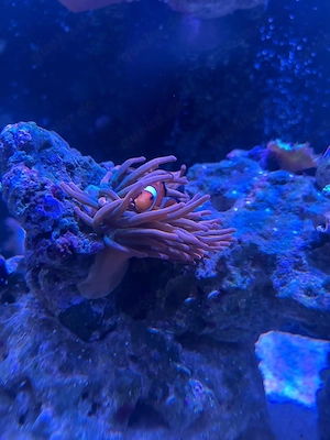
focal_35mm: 26
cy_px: 220
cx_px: 165
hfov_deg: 53.1
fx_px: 330
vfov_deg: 67.3
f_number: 1.5
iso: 250
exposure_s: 1/60
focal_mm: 5.7
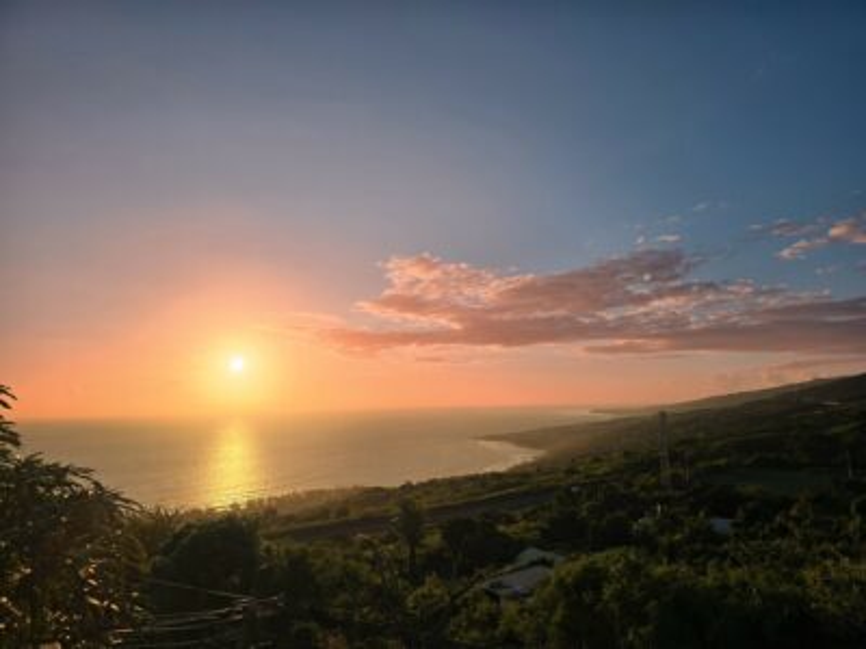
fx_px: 575
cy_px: 324
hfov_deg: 73.9
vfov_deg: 58.9
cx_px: 433
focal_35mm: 23
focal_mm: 6.3
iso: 12
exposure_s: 1/3390
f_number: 1.7
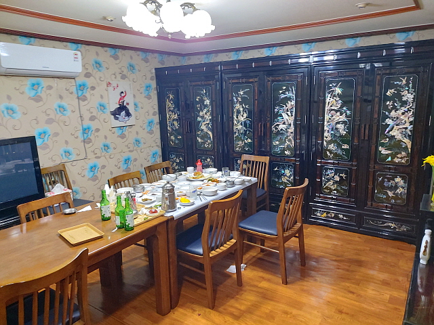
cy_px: 162
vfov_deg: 54.9
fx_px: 313
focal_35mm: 25
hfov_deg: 69.4
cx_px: 217
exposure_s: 1/24
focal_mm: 4.58
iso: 250
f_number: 2
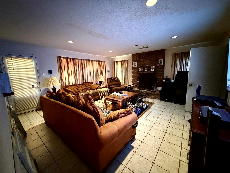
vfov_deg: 85.7
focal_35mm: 14
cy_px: 86
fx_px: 93
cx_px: 115
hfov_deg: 102.1
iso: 1000
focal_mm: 2.22
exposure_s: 1/60
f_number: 2.2
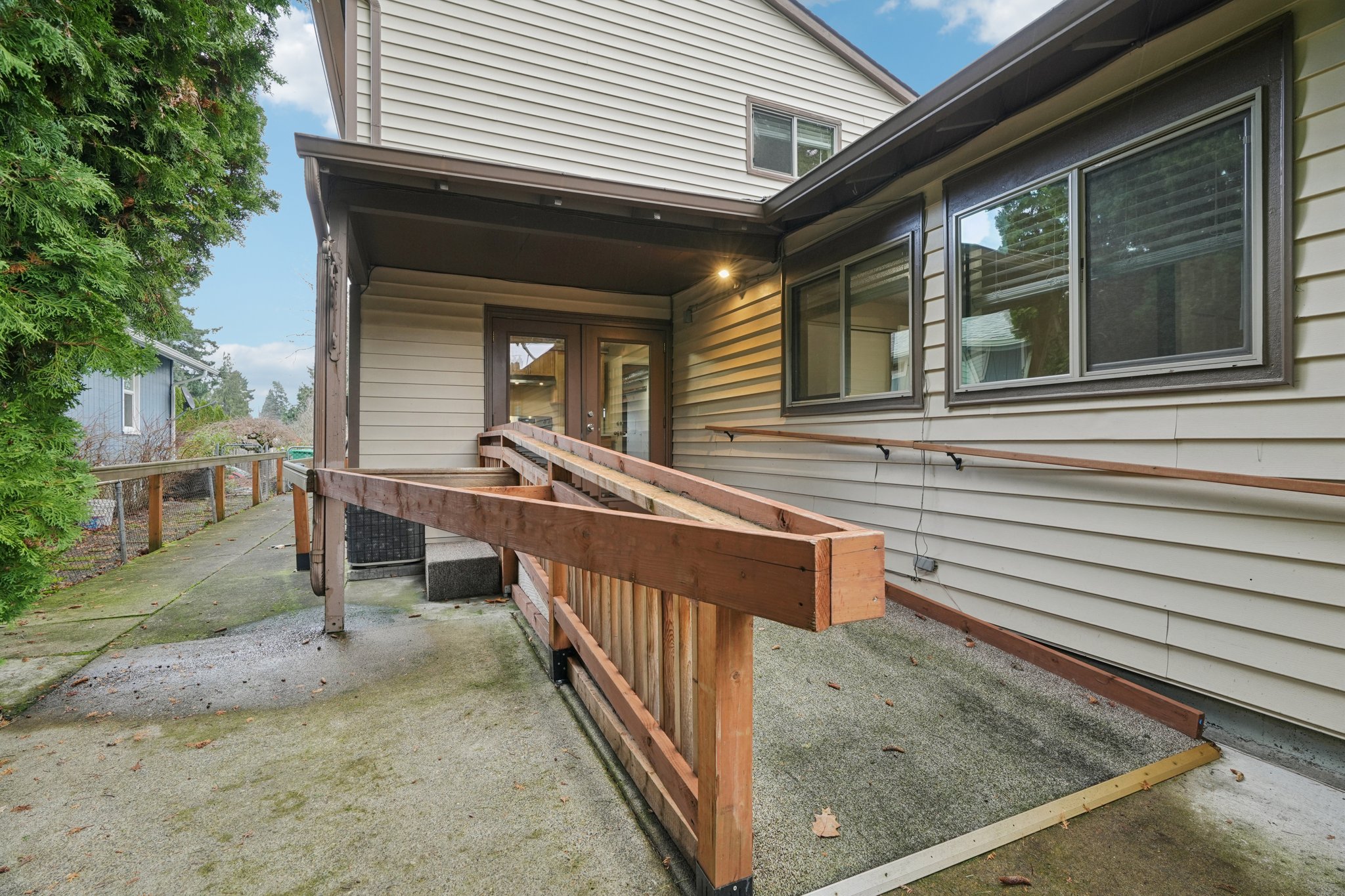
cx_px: 672
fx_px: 598
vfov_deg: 73.7
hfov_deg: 96.7
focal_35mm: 16
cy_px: 448
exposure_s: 1/8
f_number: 8
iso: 400
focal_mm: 16
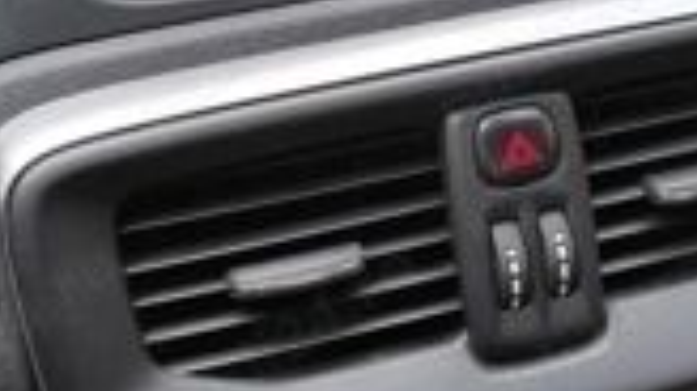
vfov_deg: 19.5
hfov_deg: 34.2
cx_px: 425
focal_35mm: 61
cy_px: 98
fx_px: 1127
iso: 125
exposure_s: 1/100
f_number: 1.65
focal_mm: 6.14
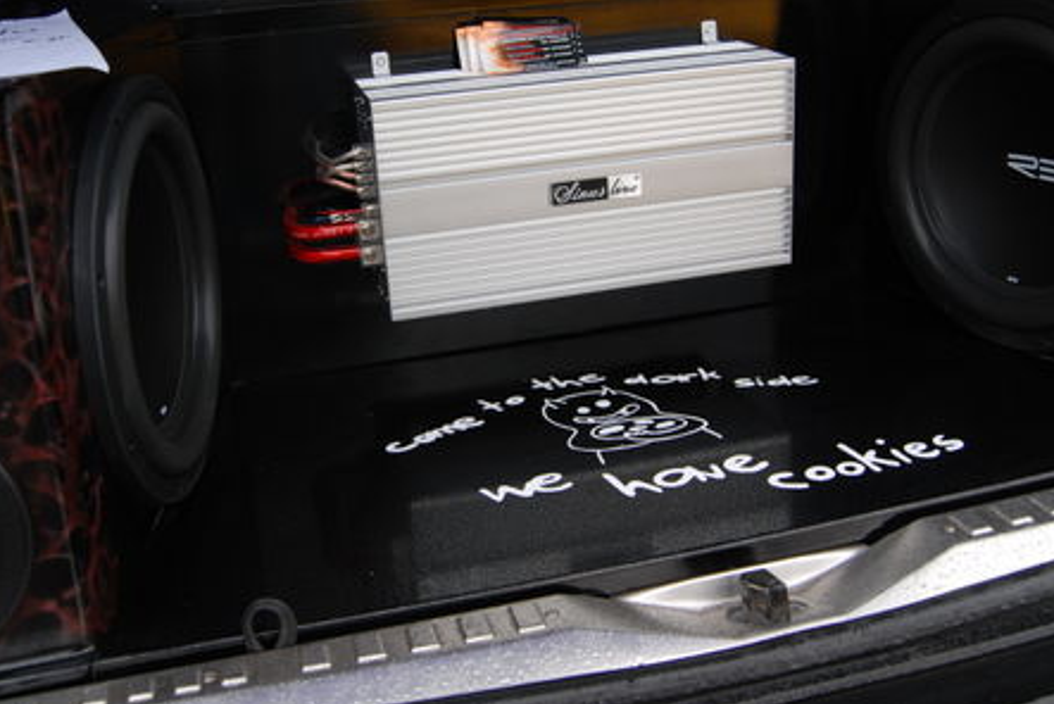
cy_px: 278
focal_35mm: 39
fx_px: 1143
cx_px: 488
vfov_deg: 34.1
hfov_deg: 49.5
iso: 100
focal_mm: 18
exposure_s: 1/100
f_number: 5
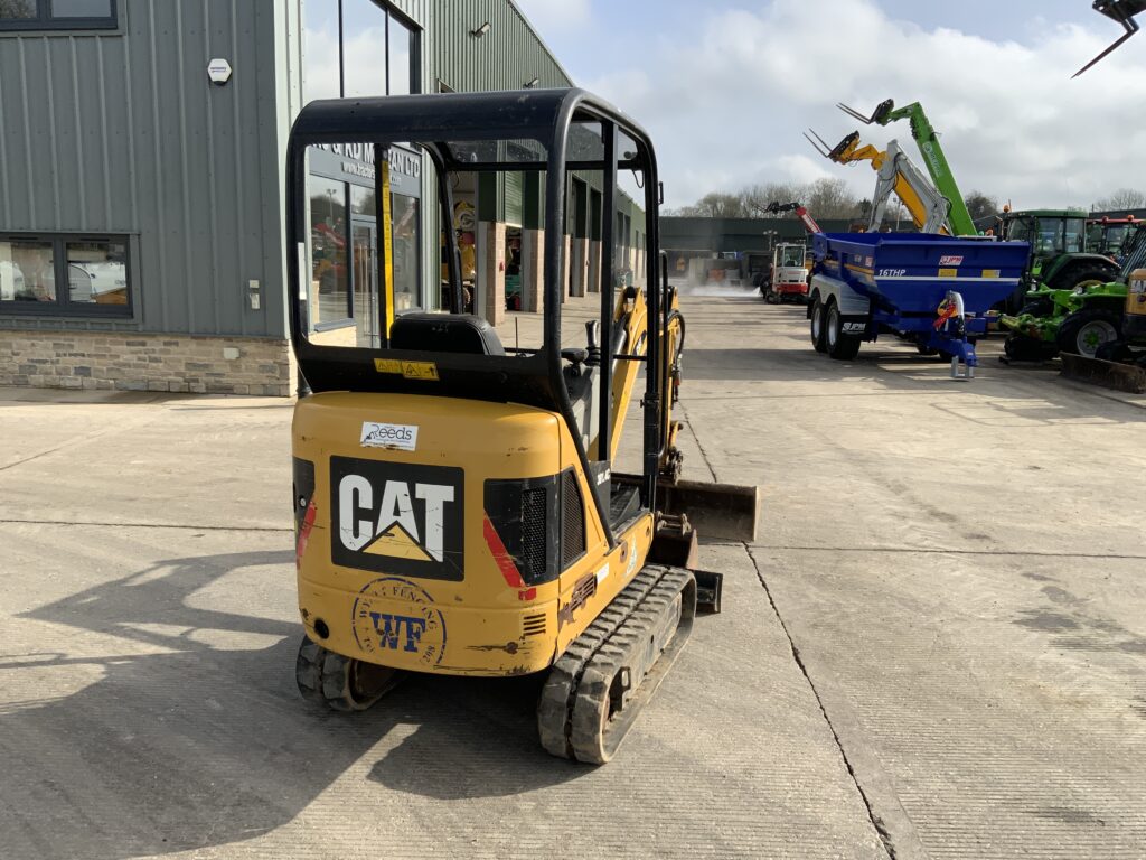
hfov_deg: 61.7
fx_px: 960
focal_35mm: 29
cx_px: 573
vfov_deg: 48.2
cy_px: 430
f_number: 1.8
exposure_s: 1/1342
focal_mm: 3
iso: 16
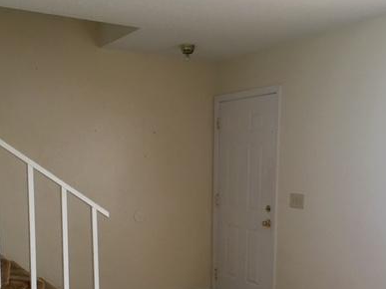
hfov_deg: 39.7
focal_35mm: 48
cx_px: 191
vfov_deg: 29.6
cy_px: 229
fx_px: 535
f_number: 2.2
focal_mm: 4.15
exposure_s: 1/15
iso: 64
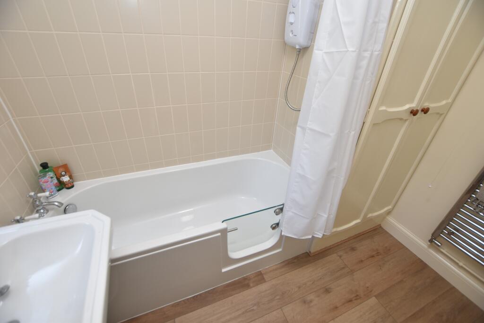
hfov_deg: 100.4
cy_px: 162
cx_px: 242
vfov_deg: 77.3
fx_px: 202
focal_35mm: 15
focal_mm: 10
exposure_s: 1/25
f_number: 3.5
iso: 100
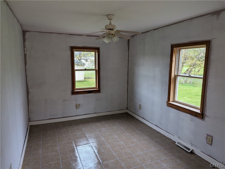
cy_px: 84
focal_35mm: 24
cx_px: 112
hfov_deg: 71.5
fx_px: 156
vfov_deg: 56.9
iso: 753
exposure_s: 1/171
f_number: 1.85
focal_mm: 6.81
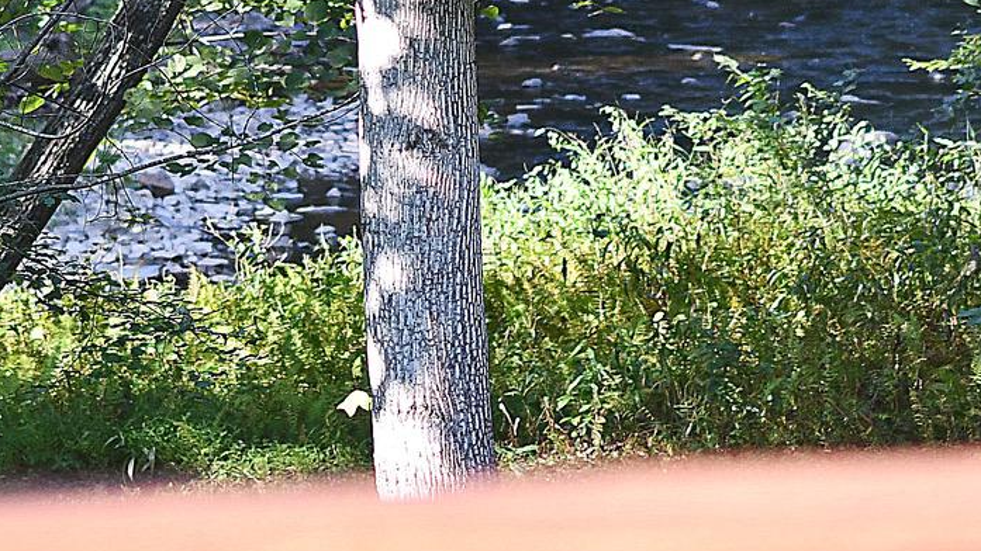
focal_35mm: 323
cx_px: 601
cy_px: -178
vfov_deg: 3.8
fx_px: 8402
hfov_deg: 6.7
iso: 500
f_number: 4
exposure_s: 1/500
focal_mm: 70
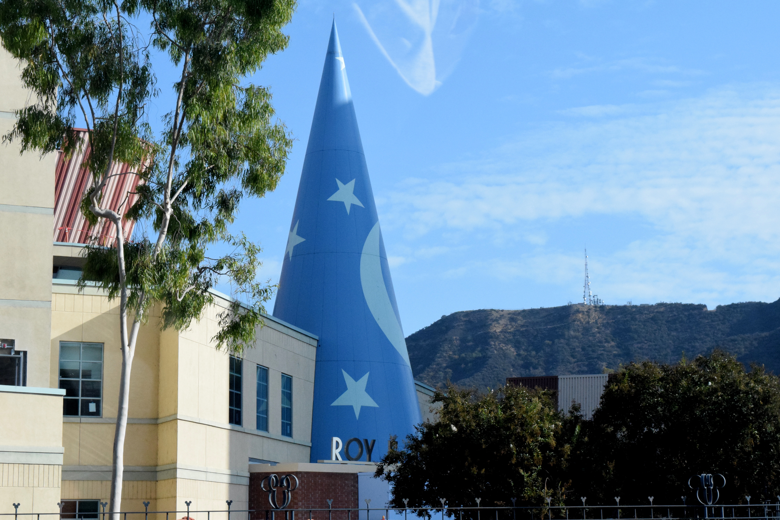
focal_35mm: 72
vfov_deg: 18.9
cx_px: 390
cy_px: 260
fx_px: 1560
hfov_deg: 28.1
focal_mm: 48
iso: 3200
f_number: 13
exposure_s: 1/640
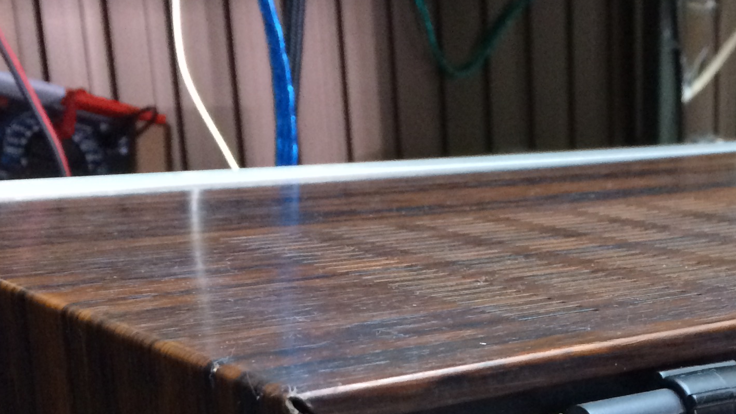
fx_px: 1425
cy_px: 531
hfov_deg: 27.9
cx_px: 657
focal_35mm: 73
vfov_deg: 15.8
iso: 400
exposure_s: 1/33
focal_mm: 4.15
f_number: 2.2
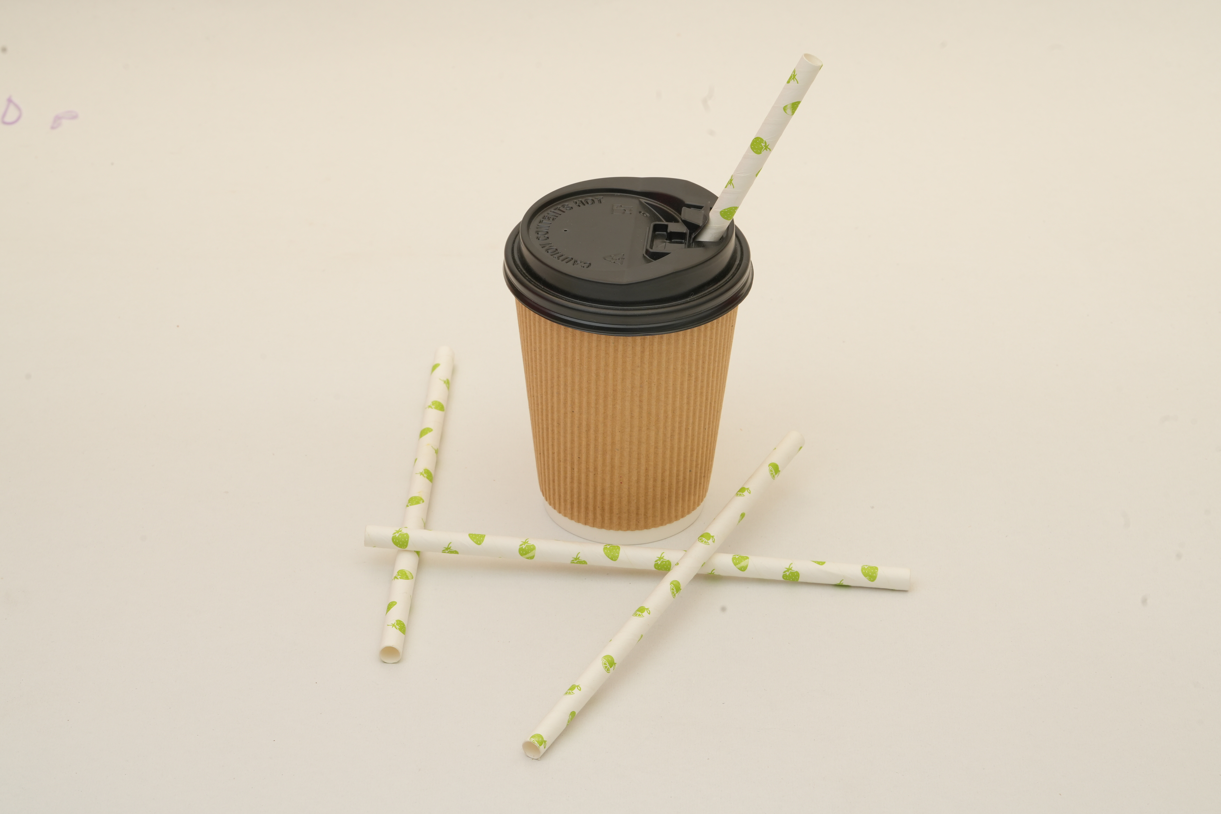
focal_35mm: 90
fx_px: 3052
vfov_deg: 15.2
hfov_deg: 22.6
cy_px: 407
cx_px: 610
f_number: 14
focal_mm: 90
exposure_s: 1/30
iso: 500
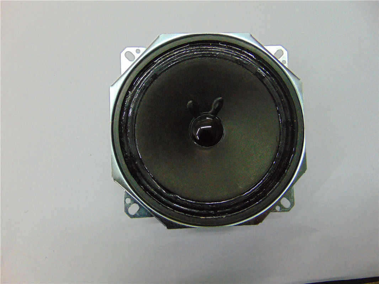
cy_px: 142
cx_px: 190
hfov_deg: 69.4
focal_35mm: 25
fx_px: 274
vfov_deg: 54.9
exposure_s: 1/30
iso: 250
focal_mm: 4.5
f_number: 3
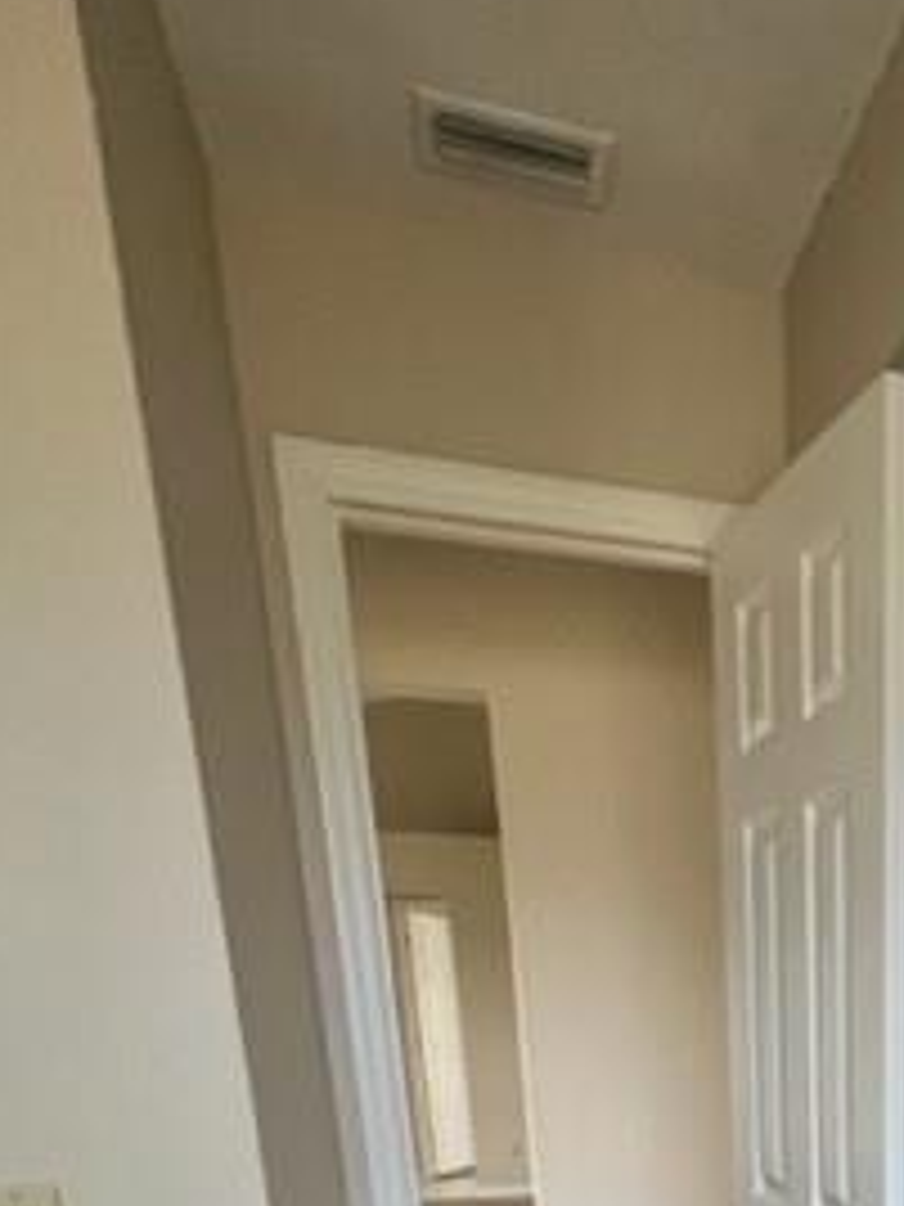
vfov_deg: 43.2
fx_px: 1079
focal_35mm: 31
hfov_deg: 39.8
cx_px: 908
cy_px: 1368
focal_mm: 1.57
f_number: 1.8
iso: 640
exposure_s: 1/60
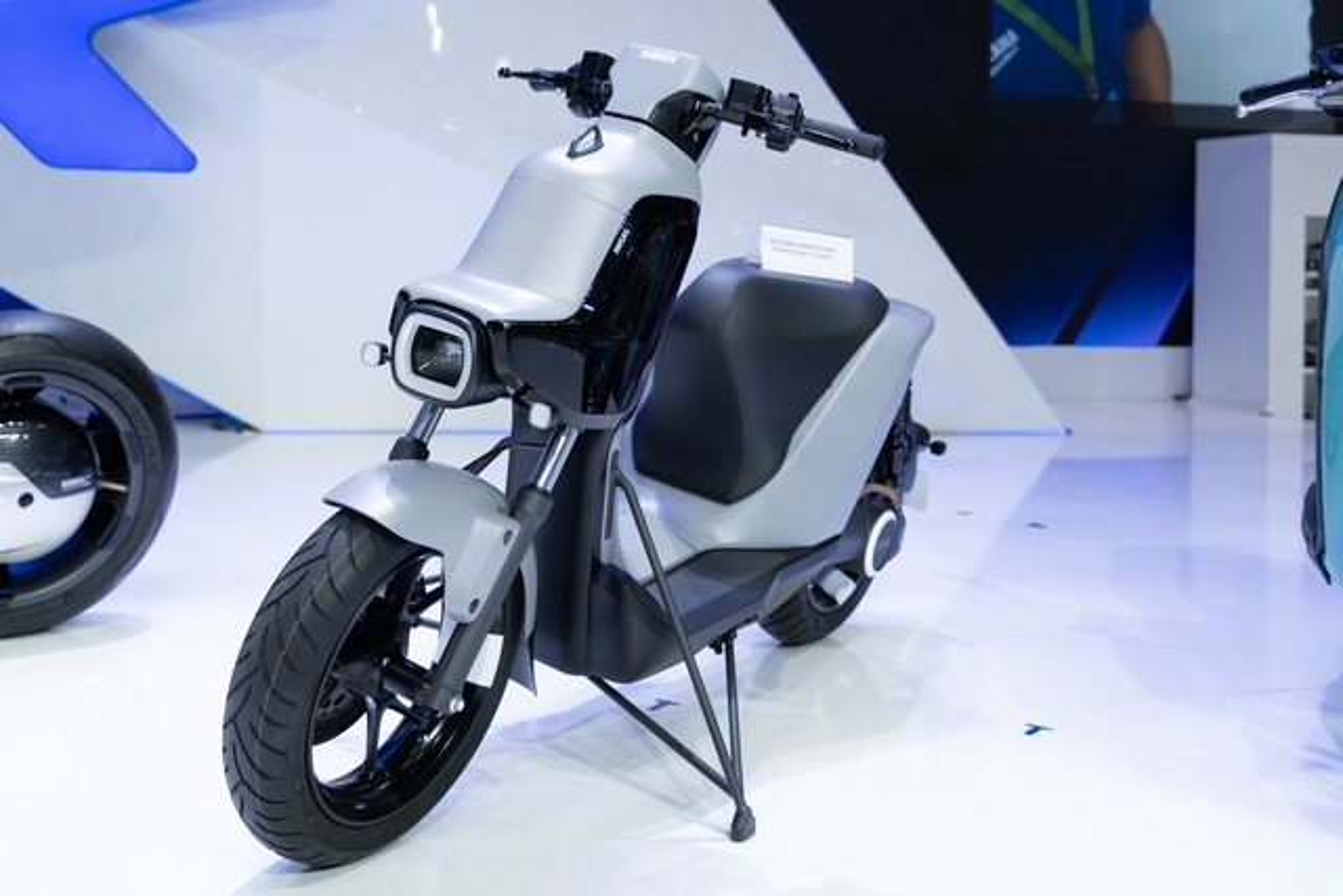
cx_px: 672
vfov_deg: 34.2
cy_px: 448
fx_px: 1455
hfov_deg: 49.5
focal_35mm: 39
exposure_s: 1/320
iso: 400
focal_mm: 25.7
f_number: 2.8
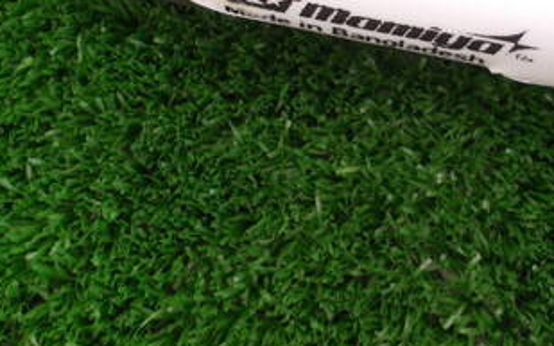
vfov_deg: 21.9
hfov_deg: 35.4
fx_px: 860
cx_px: 360
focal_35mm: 57
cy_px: -2
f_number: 3.2
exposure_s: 1/25
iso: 200
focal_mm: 4.6
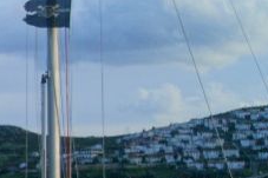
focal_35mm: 122
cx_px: -211
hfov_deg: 14.7
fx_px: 908
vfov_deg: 11.1
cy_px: 192
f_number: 16
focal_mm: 18
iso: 200
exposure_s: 1/200
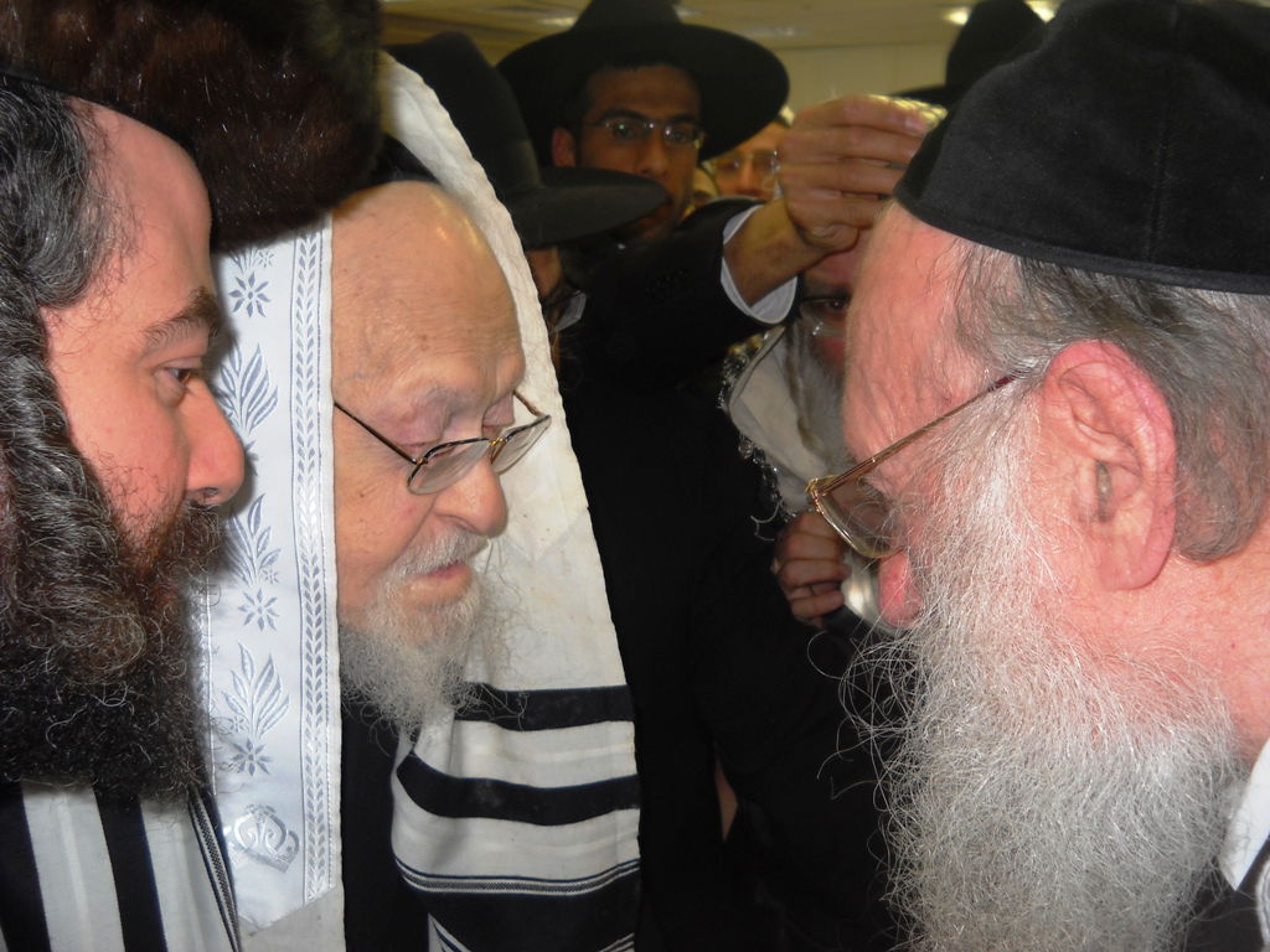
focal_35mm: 41
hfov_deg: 45.8
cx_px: 635
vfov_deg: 35.1
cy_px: 476
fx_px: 1504
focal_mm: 6.72
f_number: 3.1
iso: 64
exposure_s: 1/30
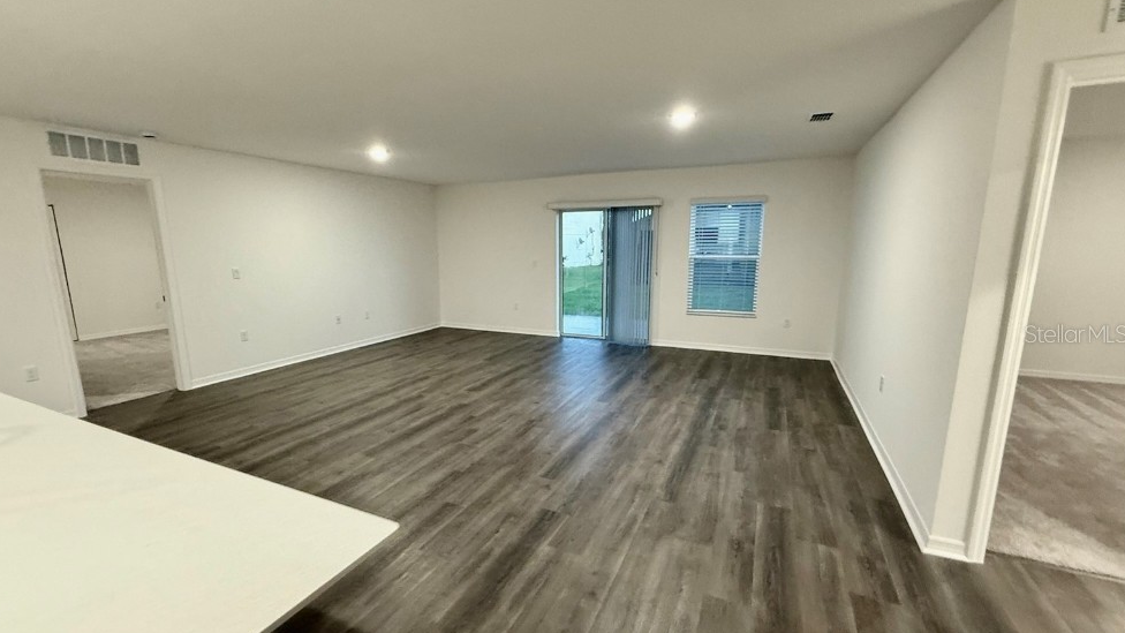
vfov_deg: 67.0
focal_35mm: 16
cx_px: 543
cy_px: 333
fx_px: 477
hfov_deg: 99.3
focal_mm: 2.22
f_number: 2.2
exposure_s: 1/60
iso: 400
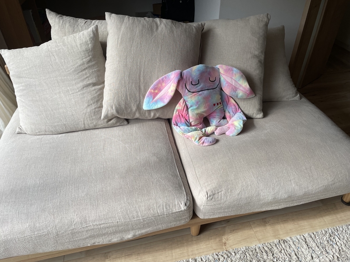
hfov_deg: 67.3
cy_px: 131
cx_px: 175
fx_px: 263
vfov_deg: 53.1
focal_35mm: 26
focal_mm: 4.2
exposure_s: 1/629
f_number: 1.6
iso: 32
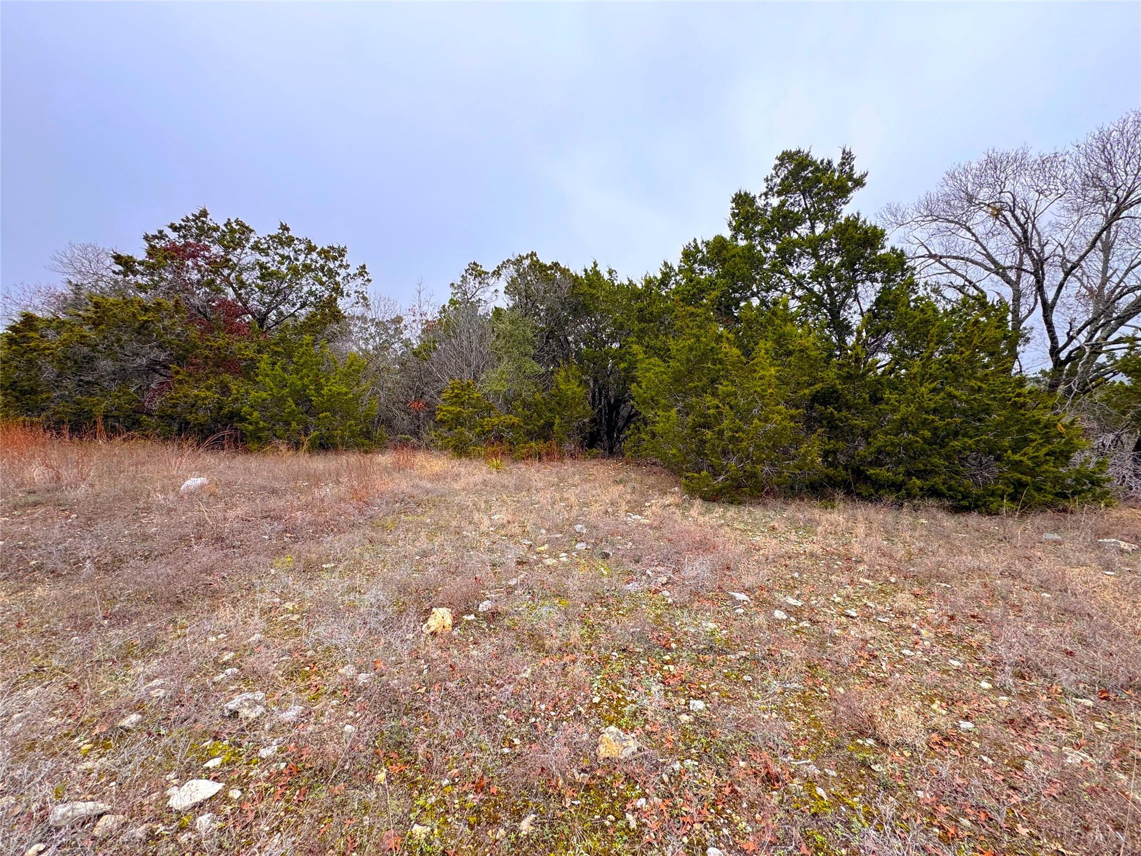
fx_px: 461
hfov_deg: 102.1
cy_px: 428
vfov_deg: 85.7
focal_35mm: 14
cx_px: 570
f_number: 2.2
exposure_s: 1/403
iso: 40
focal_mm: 2.22
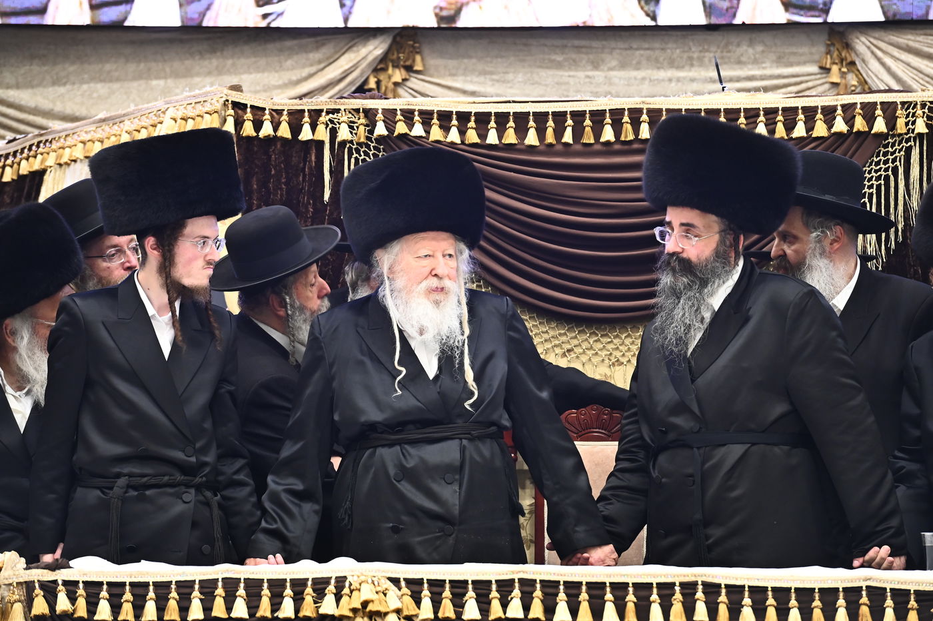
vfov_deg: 6.9
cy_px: 310
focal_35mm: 200
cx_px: 466
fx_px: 5181
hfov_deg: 10.3
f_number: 7.1
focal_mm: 200
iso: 2000
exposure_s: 1/125
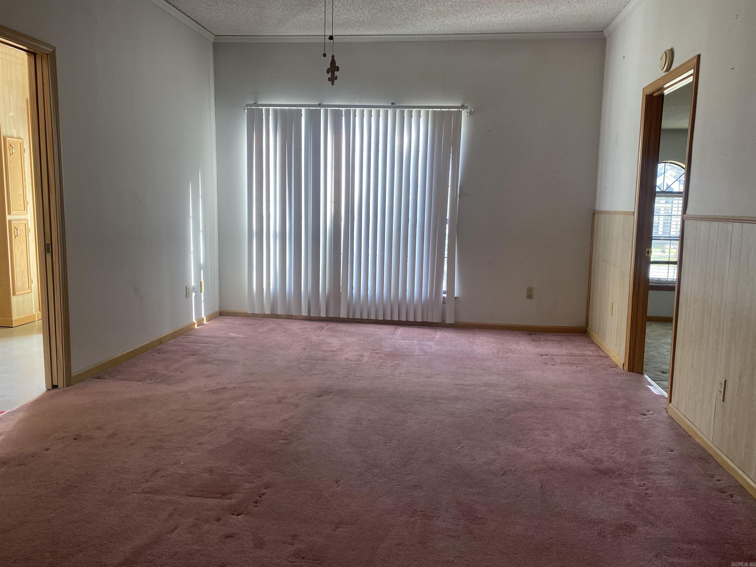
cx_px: 378
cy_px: 284
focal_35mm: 26
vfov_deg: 53.1
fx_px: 568
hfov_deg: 67.3
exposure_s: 1/121
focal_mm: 4.25
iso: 125
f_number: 1.8
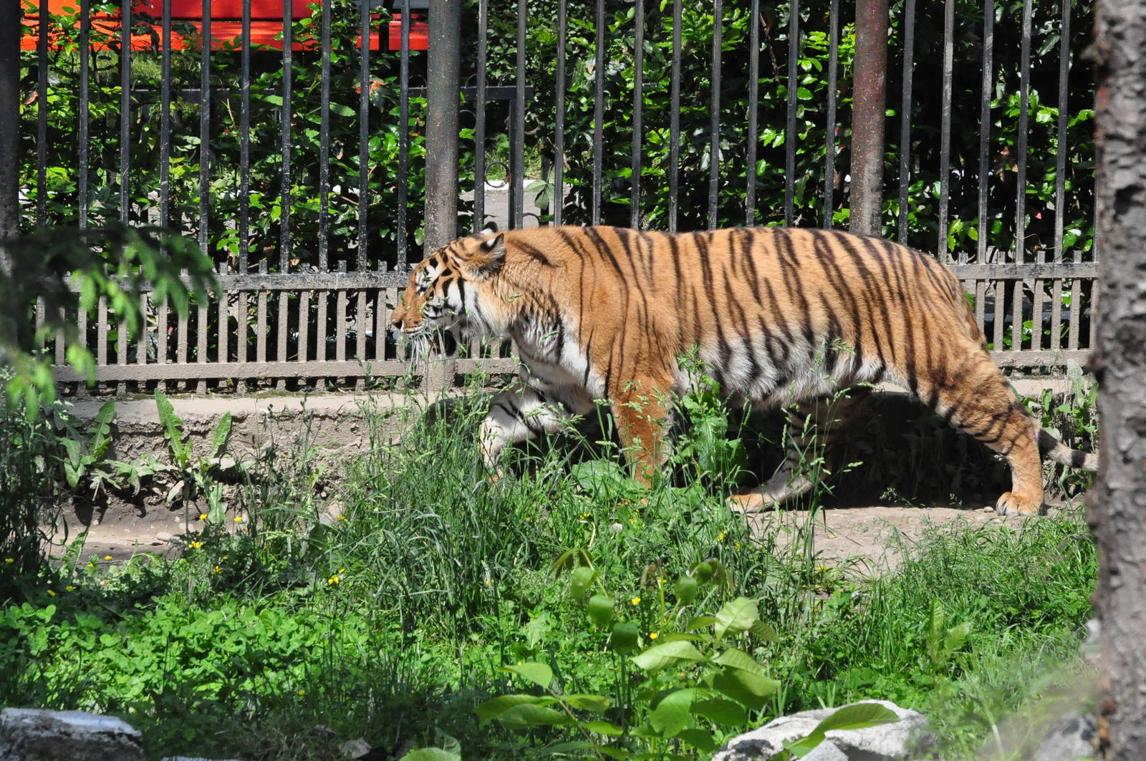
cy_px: 380
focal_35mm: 300
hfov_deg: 6.9
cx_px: 573
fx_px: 9539
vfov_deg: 4.6
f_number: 10
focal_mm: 200
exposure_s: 1/4000
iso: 3200
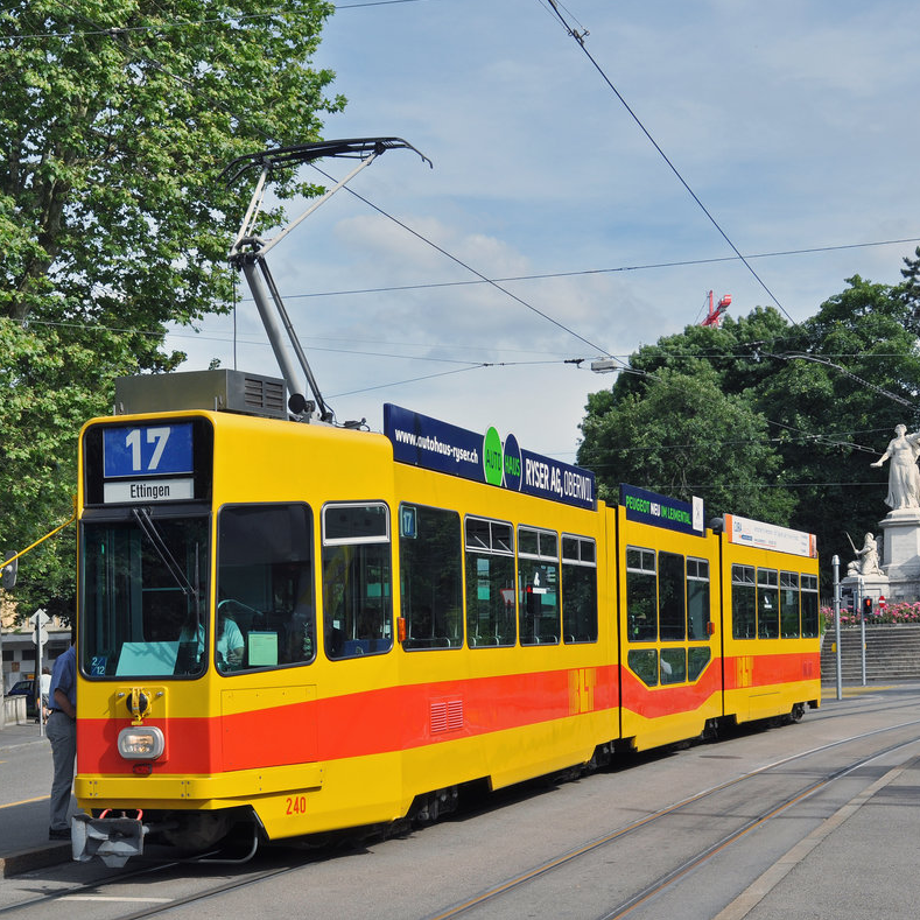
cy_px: 462
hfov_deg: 27.7
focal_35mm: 62
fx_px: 1864
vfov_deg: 27.7
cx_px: 413
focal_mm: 32
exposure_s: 1/320
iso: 200
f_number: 9
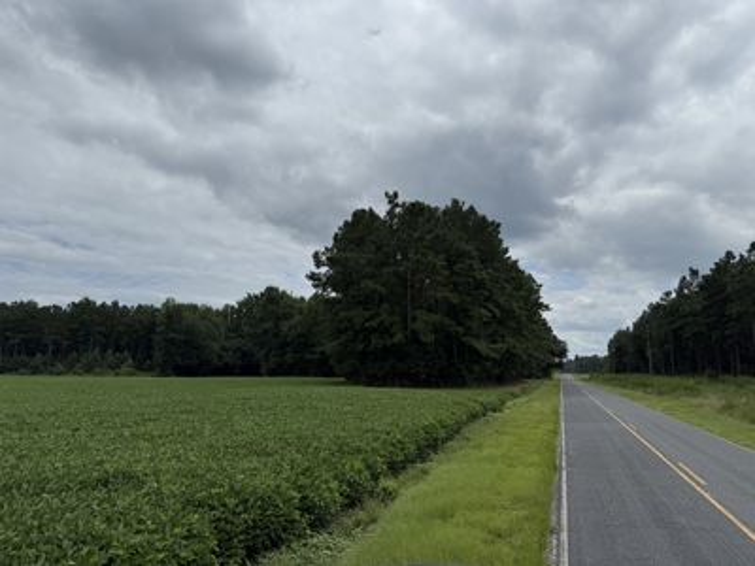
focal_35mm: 24
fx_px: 523
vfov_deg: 56.8
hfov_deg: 71.6
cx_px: 378
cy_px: 283
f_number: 1.78
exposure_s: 1/11905
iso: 80
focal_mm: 6.76
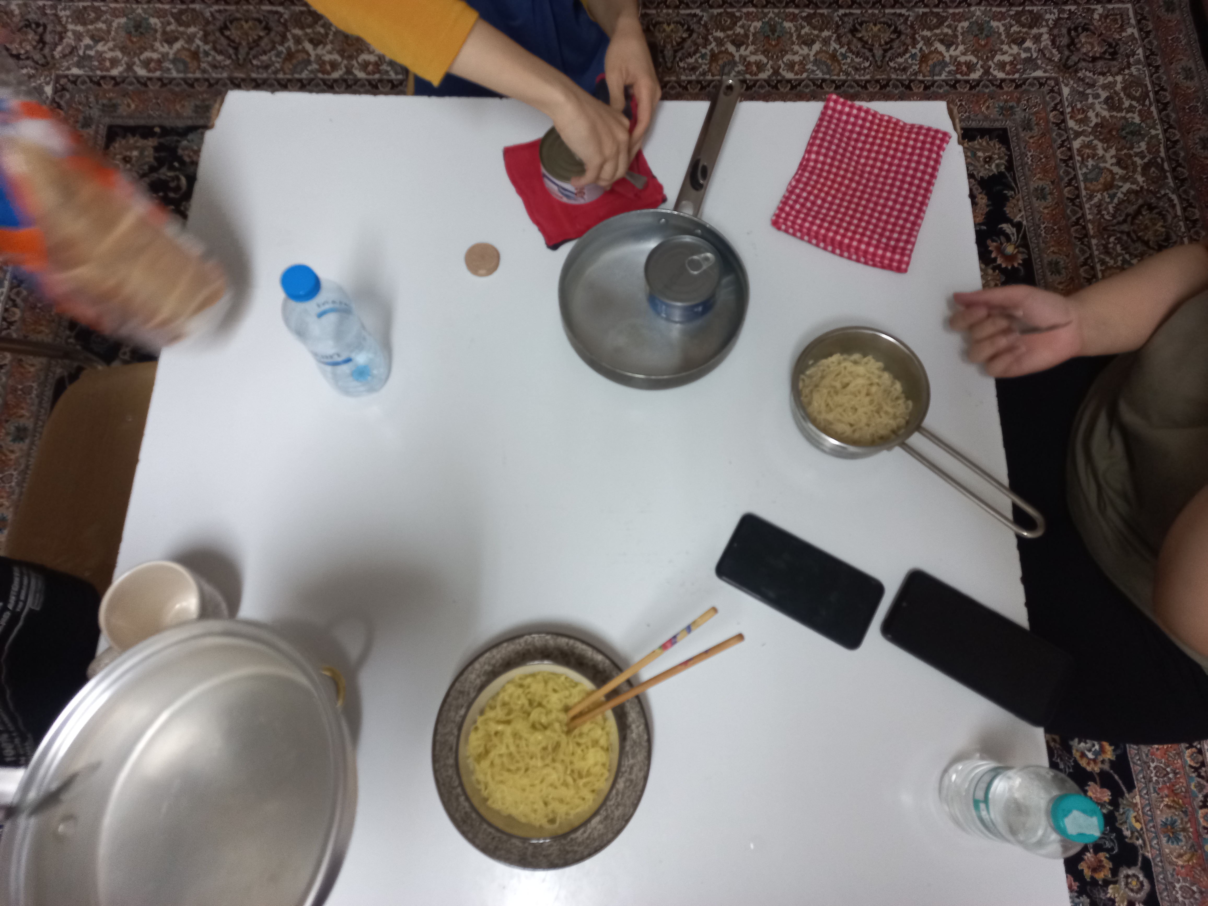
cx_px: 604
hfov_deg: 69.4
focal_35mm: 25
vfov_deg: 54.9
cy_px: 453
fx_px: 872
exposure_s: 1/25
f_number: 1.8
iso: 320
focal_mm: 4.6
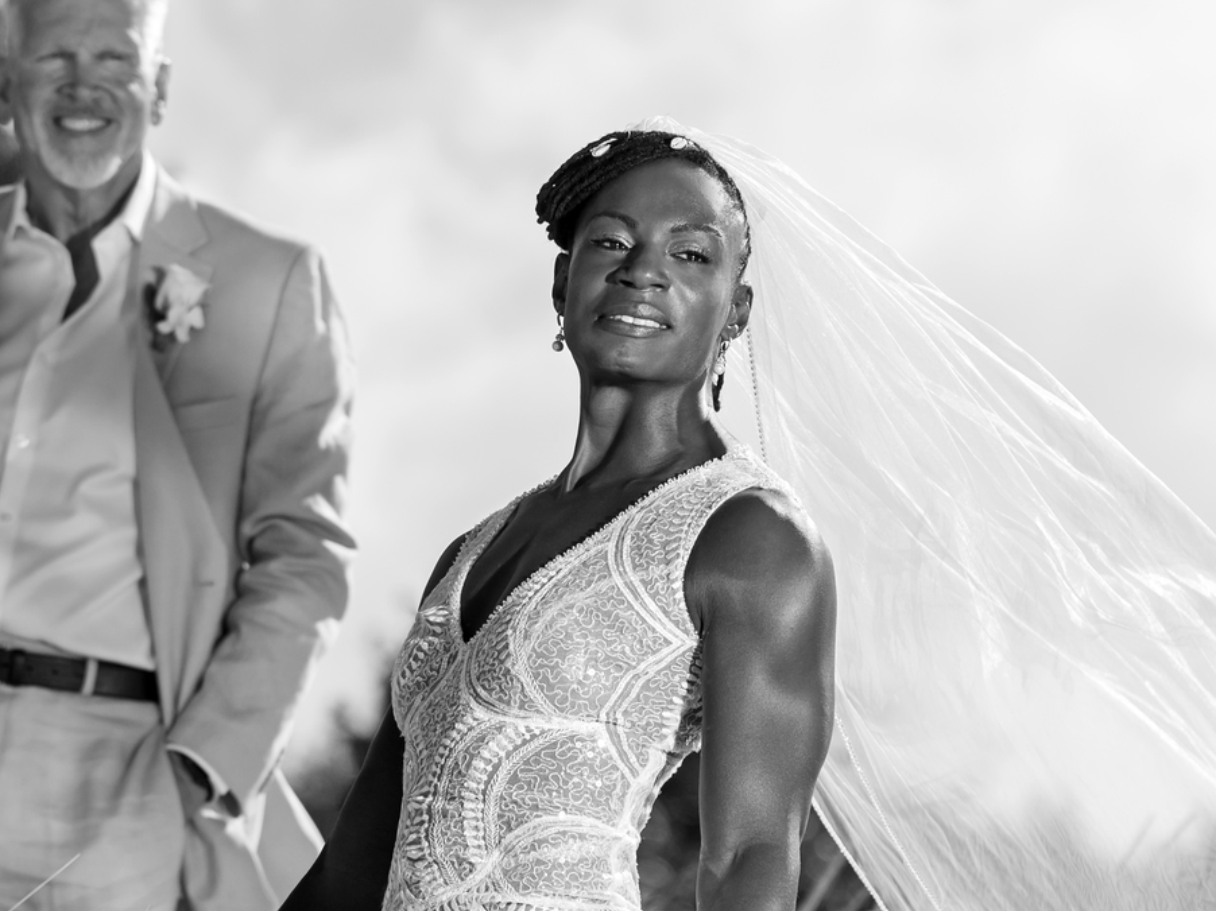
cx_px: 794
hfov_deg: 8.9
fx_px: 7832
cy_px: 624
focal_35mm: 223
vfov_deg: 6.7
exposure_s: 1/4000
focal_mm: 116
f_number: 4.5
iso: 200
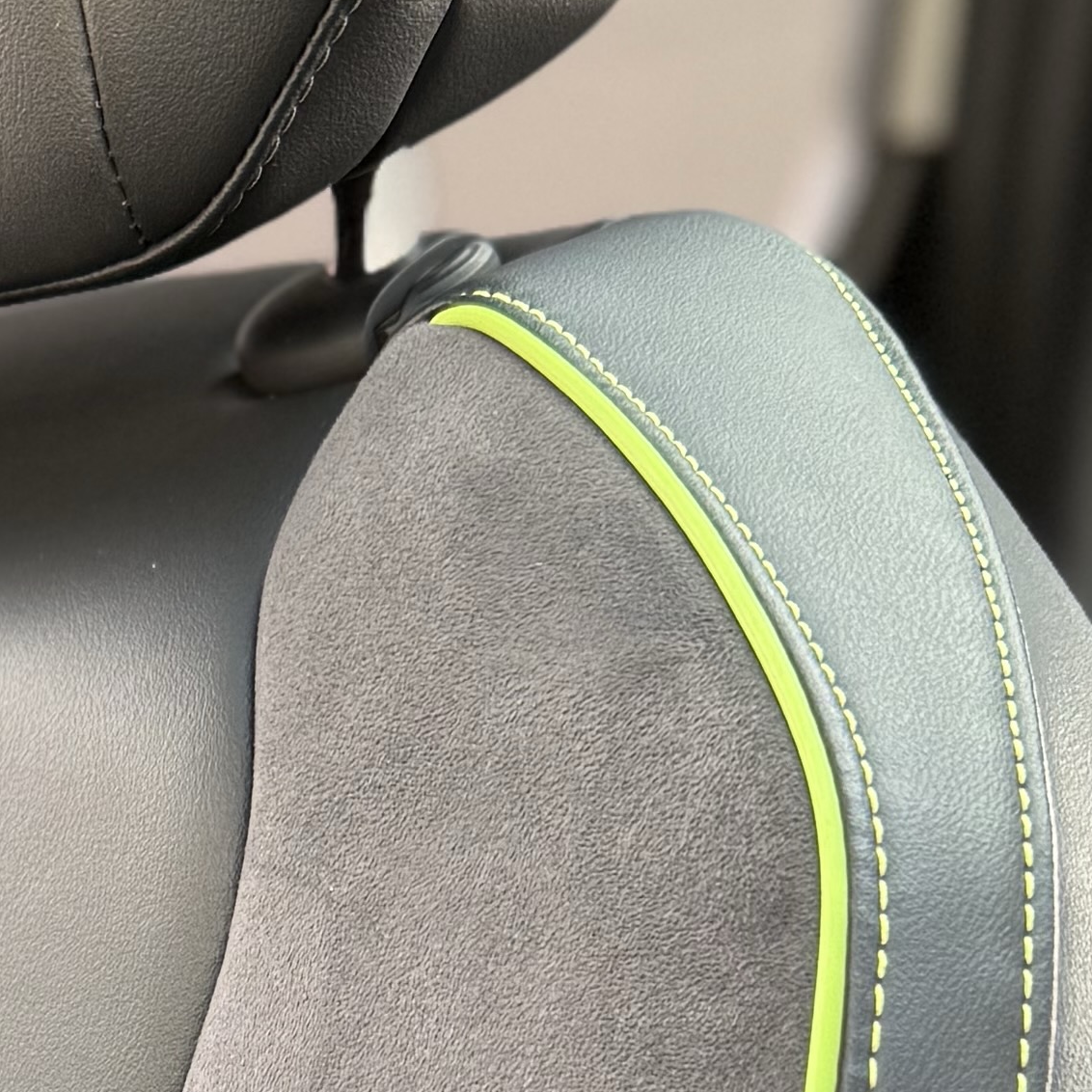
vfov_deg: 15.1
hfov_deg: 15.8
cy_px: 1608
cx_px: -112
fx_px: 3819
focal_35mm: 107
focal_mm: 6.76
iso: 160
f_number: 1.78
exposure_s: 1/121
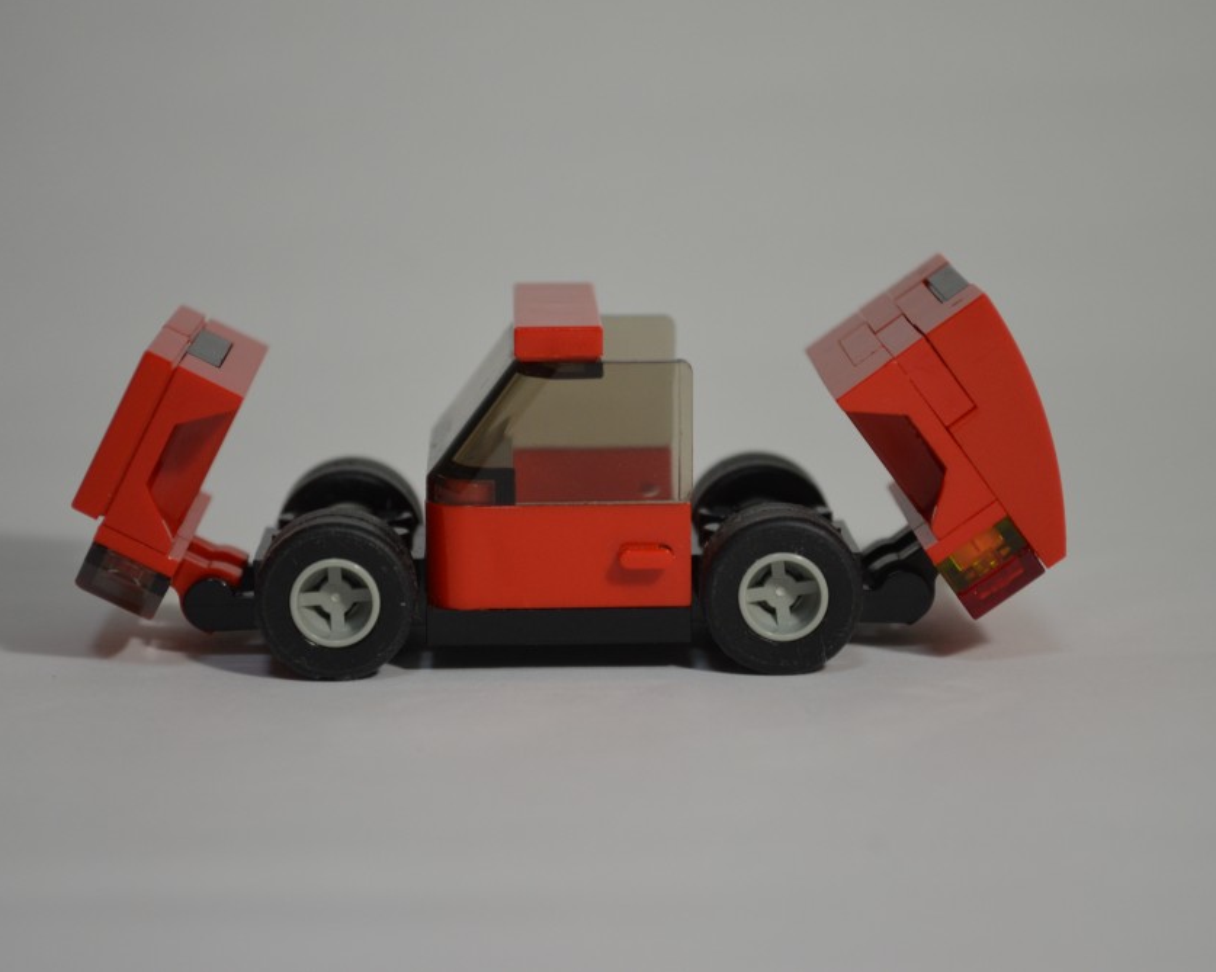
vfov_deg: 16.3
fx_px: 3402
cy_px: 484
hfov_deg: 20.3
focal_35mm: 95
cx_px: 549
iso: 560
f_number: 5.6
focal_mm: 55
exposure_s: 1/60
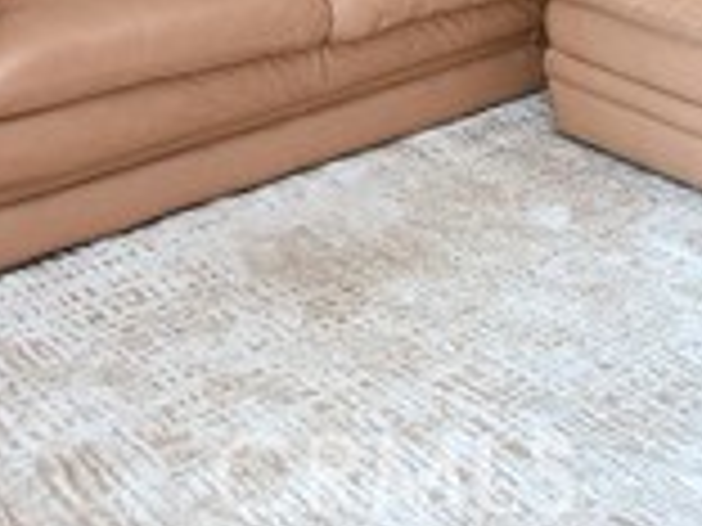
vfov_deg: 17.5
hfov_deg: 28.2
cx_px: 522
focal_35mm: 68
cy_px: -418
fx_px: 1379
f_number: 8
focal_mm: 11.5
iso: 800
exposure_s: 1/20
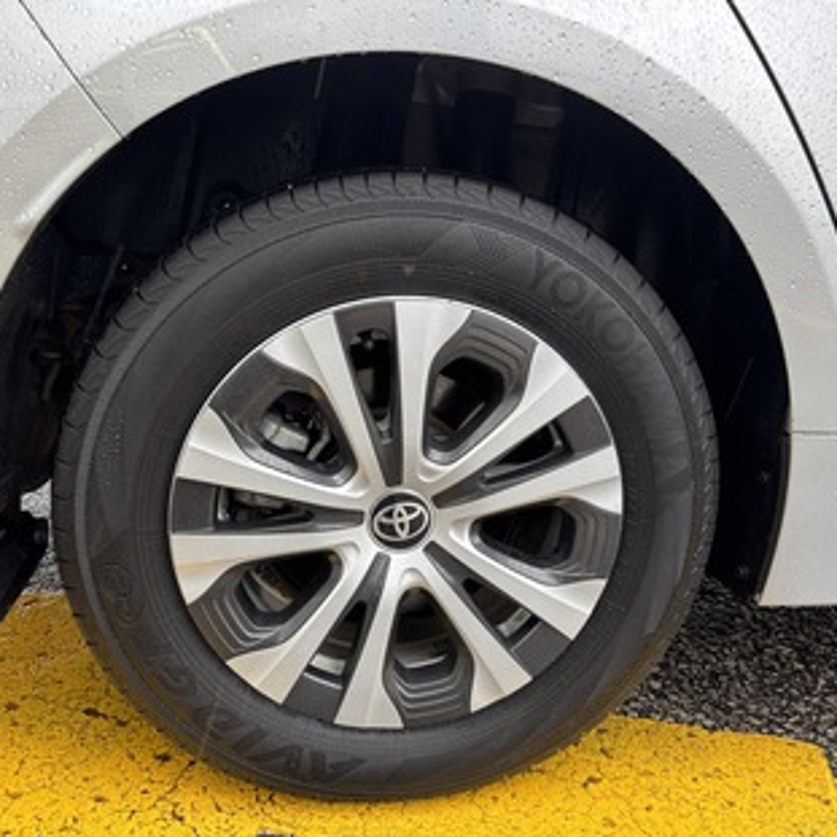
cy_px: 416
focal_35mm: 31
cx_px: 374
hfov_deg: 52.4
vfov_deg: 52.5
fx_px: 848
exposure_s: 1/121
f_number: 1.6
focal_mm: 5.96
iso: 100
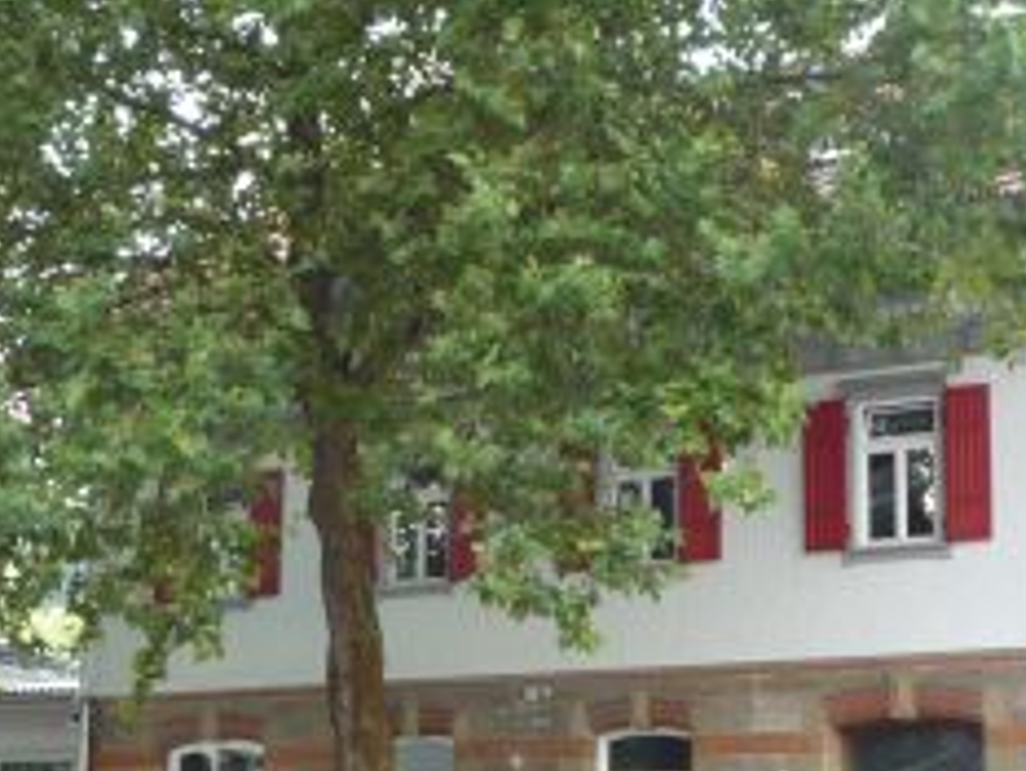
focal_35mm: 66
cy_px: 577
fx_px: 1957
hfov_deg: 29.4
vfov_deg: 22.1
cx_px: 454
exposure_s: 1/80
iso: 100
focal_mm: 5.2
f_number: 3.3
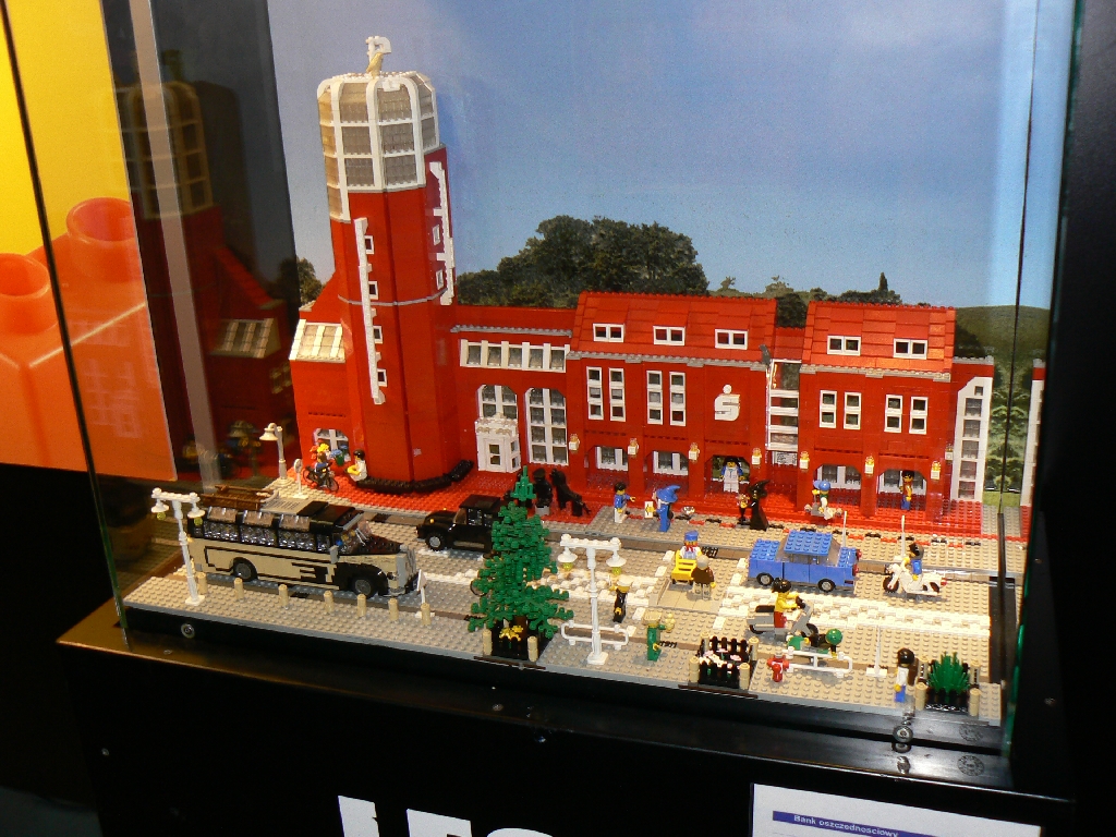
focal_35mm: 36
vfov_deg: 39.7
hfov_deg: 51.4
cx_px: 558
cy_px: 418
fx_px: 1161
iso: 100
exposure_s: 1/30
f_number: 2.8
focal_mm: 6
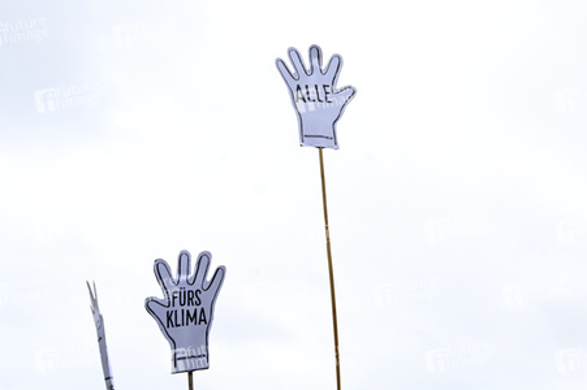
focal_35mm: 44
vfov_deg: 30.5
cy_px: 195
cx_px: 294
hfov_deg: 44.5
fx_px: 717
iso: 400
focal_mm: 44
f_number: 9
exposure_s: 1/320
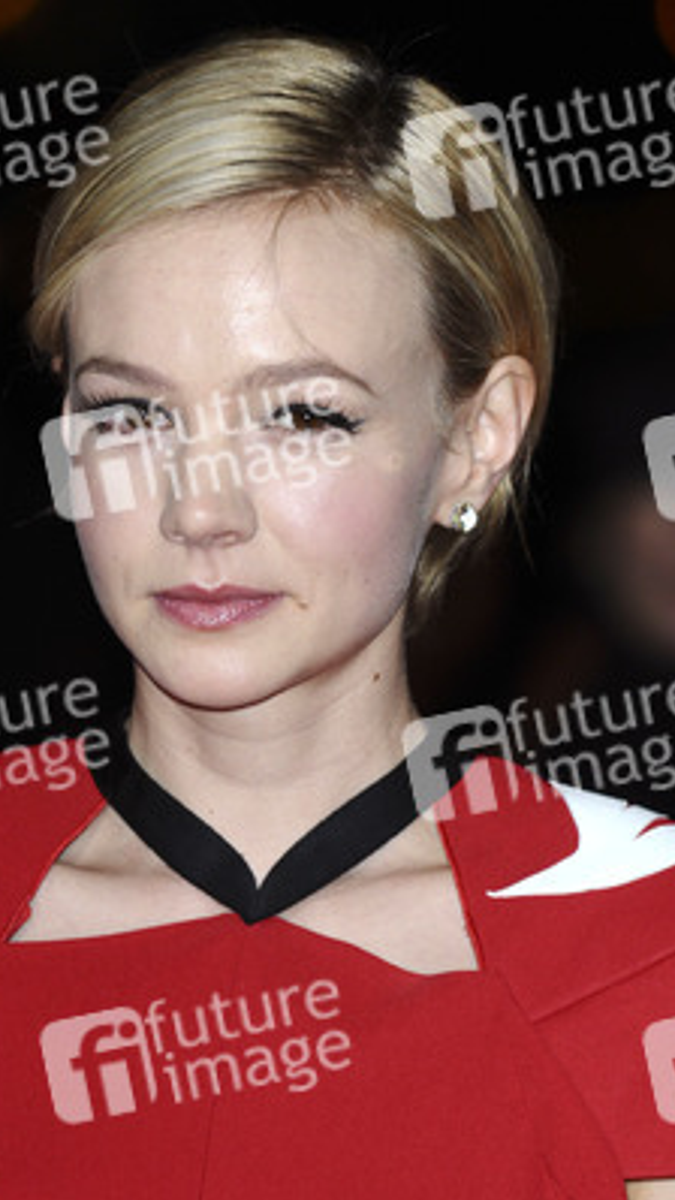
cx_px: 285
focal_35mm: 293
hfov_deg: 4.2
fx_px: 9304
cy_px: 600
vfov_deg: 7.4
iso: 640
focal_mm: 185
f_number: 4.5
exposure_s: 1/250
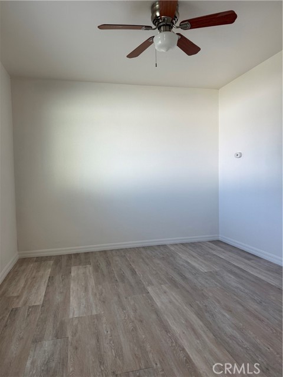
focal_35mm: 24
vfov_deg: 71.6
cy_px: 188
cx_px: 142
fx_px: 262
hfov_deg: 56.8
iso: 100
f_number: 1.78
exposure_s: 1/120
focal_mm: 6.76
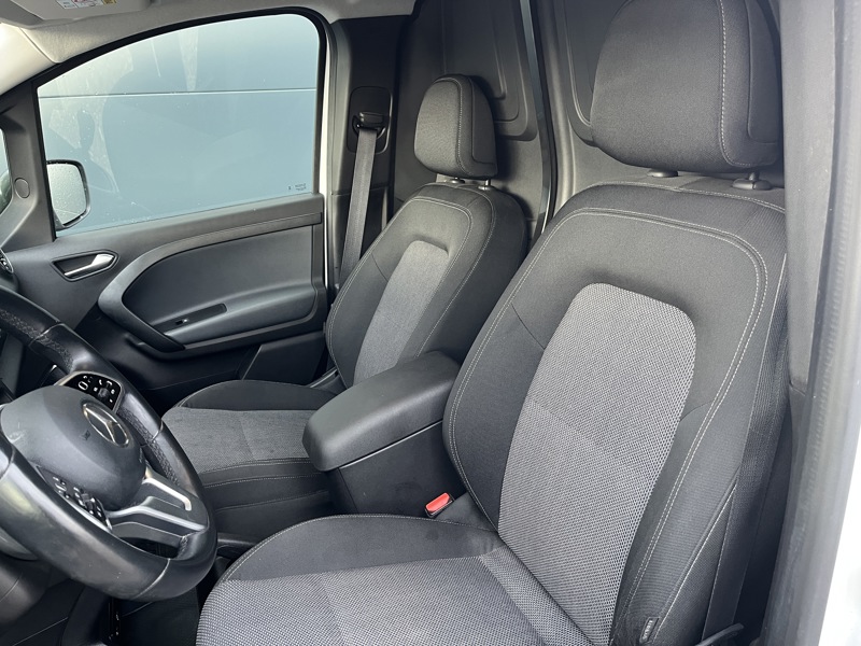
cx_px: 430
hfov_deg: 67.3
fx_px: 647
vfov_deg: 53.1
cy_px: 323
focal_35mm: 26
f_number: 1.6
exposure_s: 1/60
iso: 200
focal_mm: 5.1
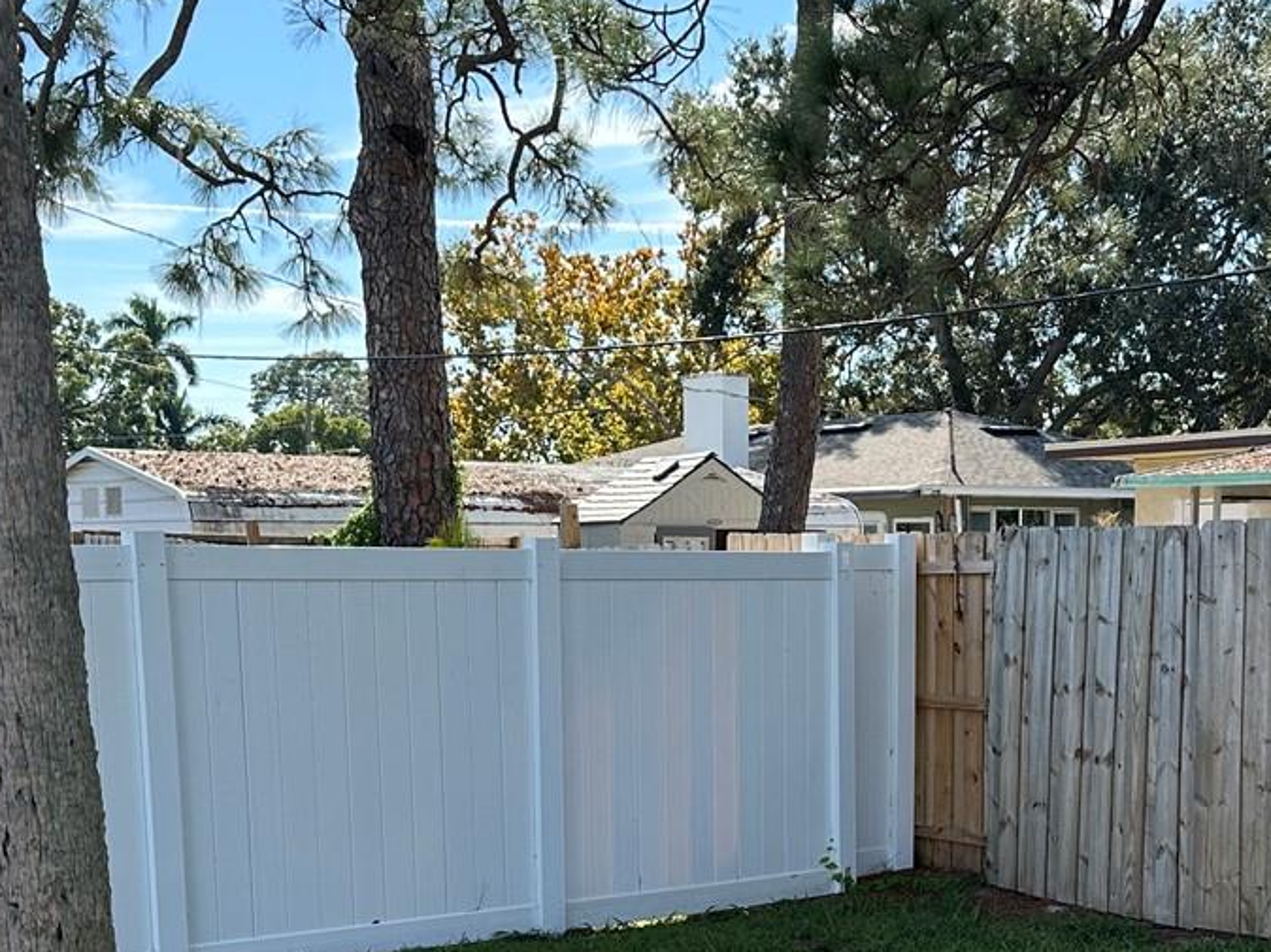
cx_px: 794
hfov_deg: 33.6
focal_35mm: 57
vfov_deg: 25.1
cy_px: 792
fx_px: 2092
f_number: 1.78
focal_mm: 6.86
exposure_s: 1/1453
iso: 80
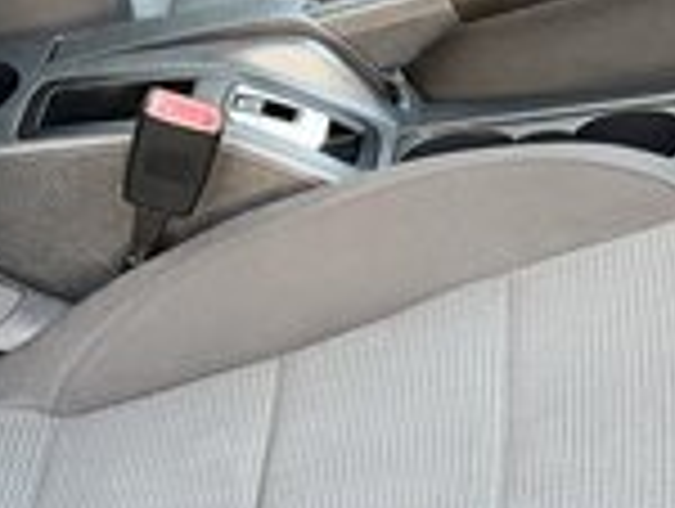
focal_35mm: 128
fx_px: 2500
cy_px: 117
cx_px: 324
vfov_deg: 11.6
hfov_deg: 15.4
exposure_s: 1/60
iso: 320
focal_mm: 6.76
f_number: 1.78
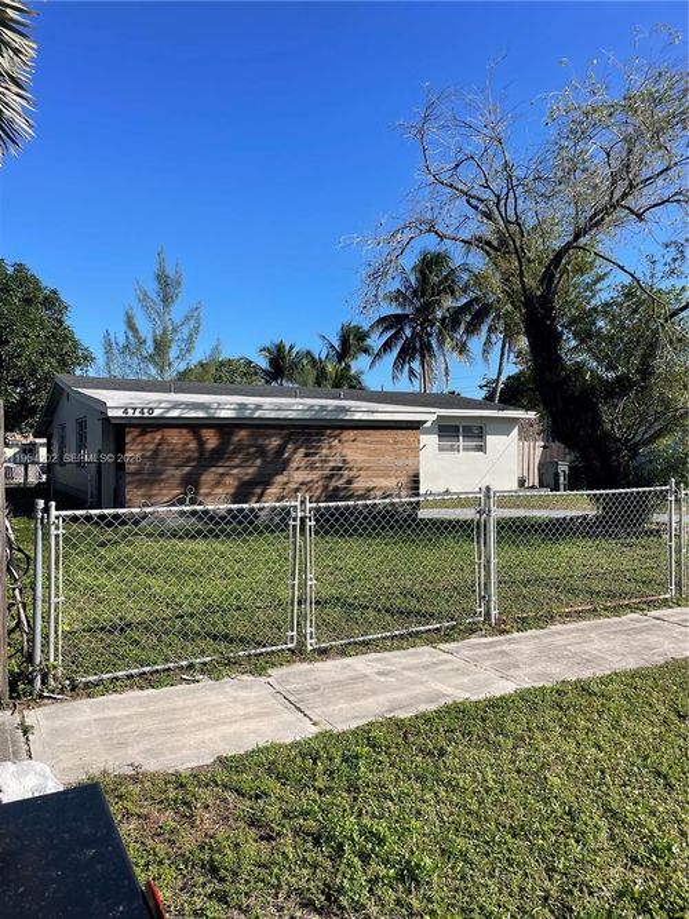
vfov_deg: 67.3
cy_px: 460
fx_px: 690
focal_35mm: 26
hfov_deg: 53.0
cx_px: 344
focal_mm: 4.2
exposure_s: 1/2882
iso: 32
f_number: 1.6
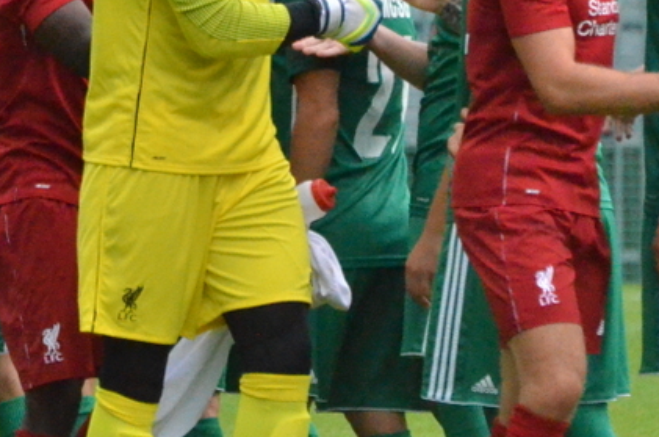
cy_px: 126
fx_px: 23460
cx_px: 128
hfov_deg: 1.6
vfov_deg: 1.1
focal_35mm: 1284
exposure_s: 1/4000
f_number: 8
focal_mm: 300
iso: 6400
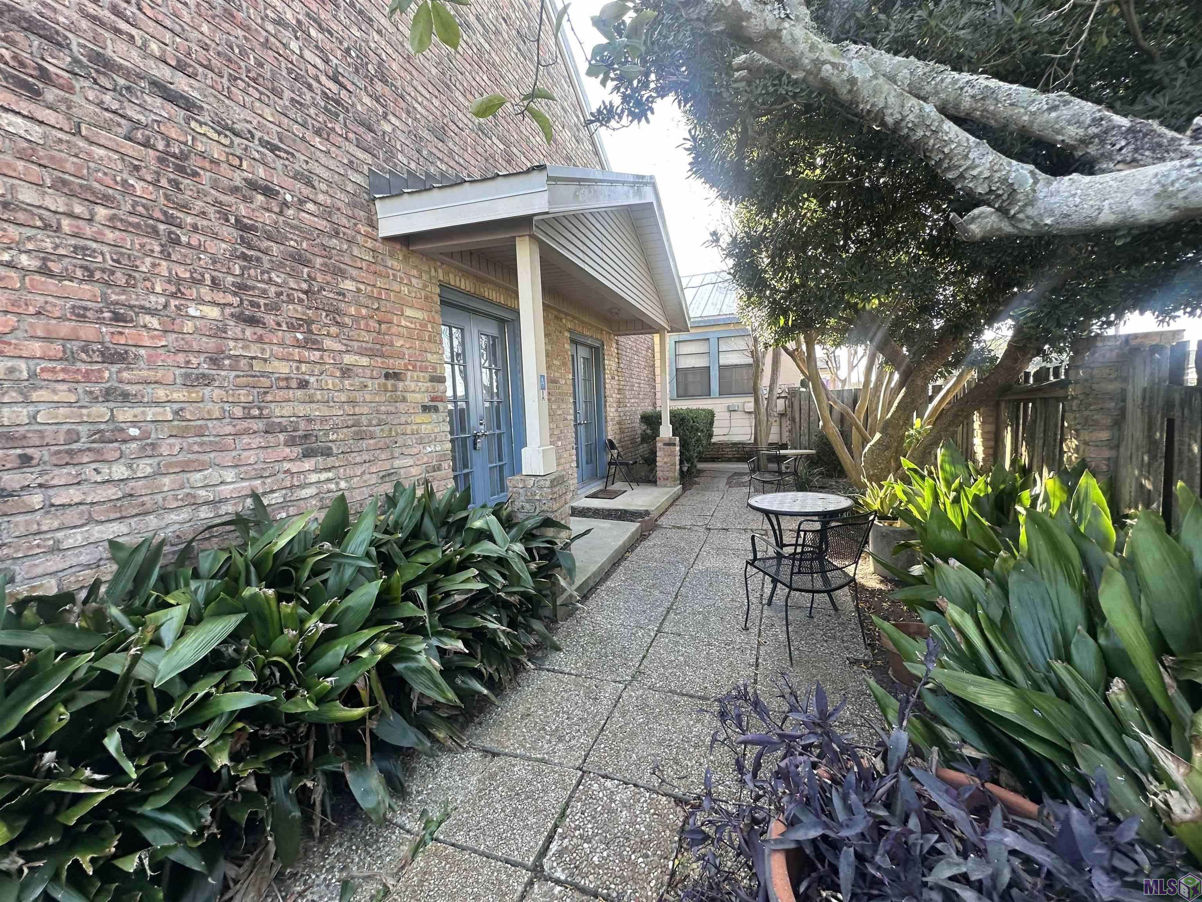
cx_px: 601
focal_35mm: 14
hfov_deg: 102.1
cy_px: 451
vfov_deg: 85.7
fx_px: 486
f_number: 2.2
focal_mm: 2.22
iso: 50
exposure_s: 1/99
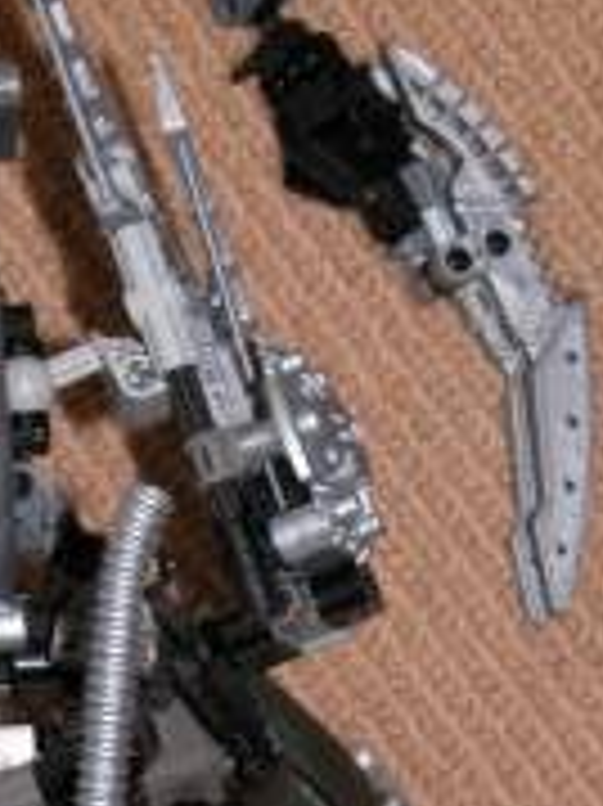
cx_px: -40
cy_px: 590
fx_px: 6162
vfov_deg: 7.5
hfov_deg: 5.6
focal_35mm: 265
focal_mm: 27.3
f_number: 6.6
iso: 100
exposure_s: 1/125
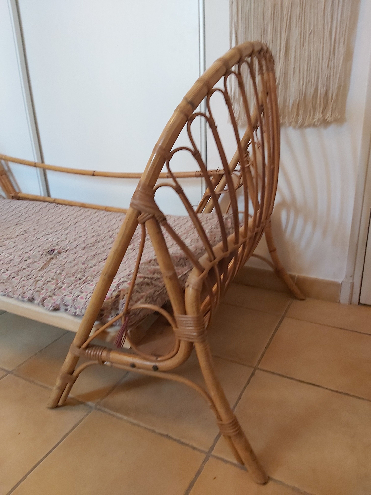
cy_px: 248
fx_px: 372
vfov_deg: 67.3
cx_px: 186
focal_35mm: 26
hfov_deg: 53.1
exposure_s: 1/25
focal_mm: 3.92
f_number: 1.7
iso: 320
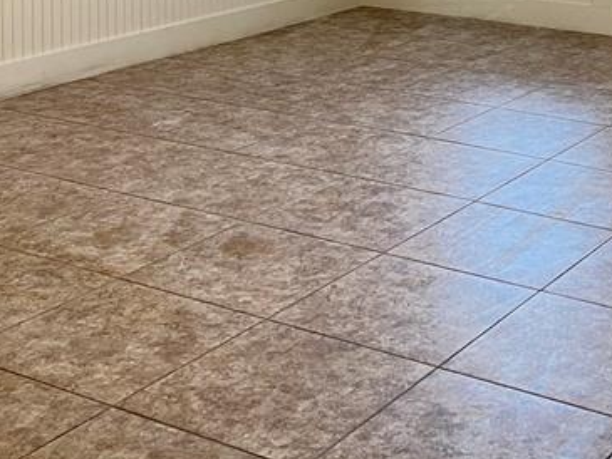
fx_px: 1291
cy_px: -171
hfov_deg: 26.1
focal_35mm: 73
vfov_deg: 18.5
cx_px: 501
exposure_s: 1/60
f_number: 1.5
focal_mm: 5.7
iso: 80
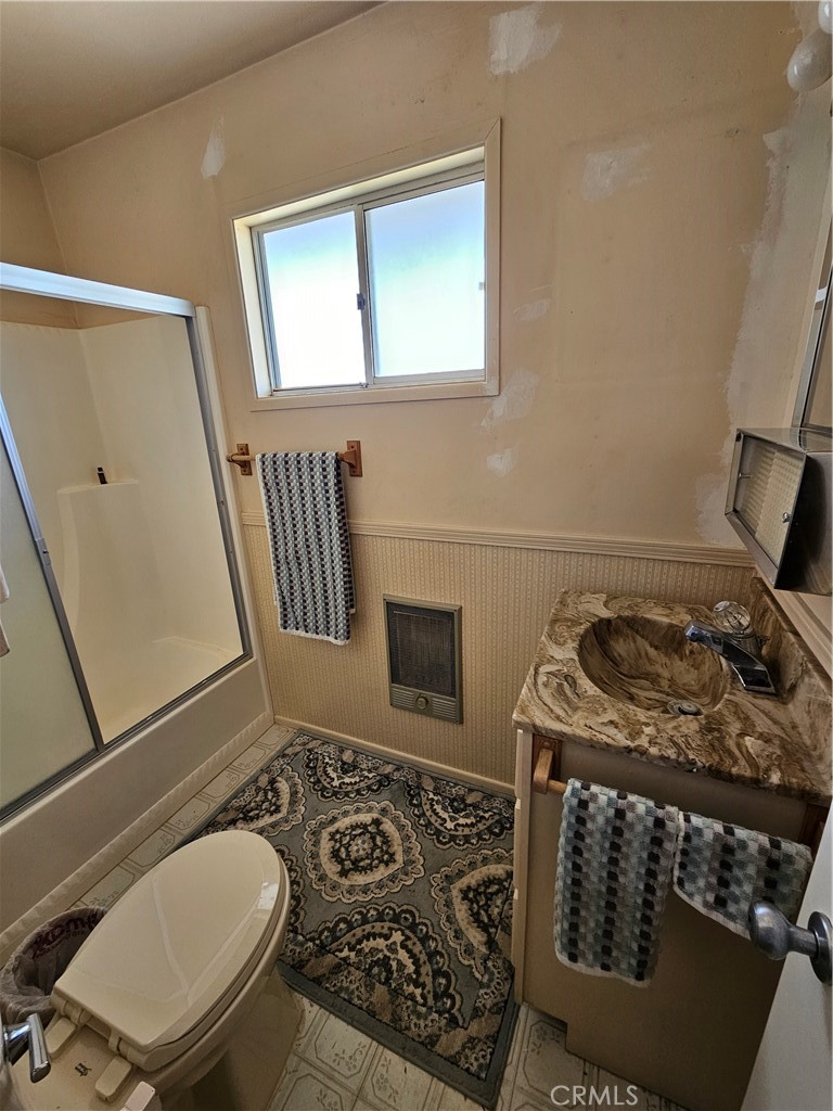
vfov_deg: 106.2
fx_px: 417
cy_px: 556
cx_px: 416
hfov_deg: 89.9
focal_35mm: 13
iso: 100
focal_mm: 2.2
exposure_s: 1/60
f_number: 2.2
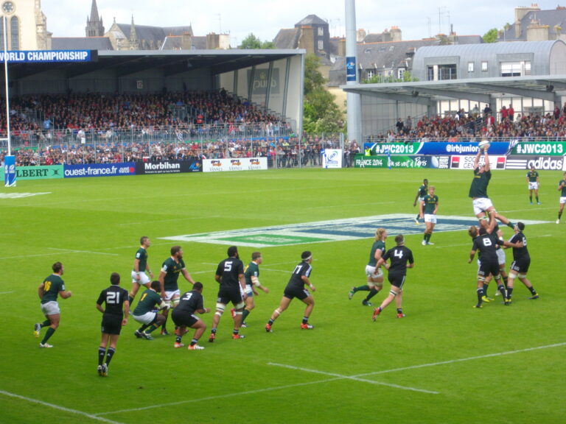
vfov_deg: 13.2
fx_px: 1831
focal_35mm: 112
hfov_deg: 17.6
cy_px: 212
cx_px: 283
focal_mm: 18.6
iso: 100
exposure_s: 1/200
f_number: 5.2
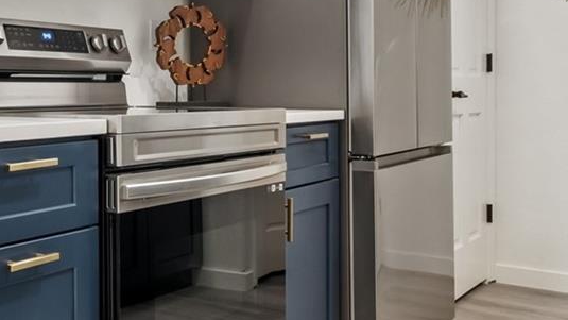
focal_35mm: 47
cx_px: 84
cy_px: 110
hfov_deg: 41.1
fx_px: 708
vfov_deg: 25.3
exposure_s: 1/8
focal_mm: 10
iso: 400
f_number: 8
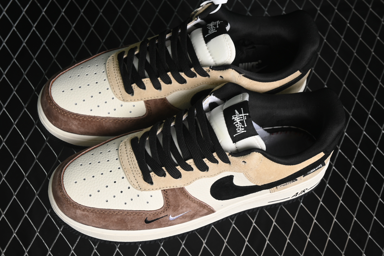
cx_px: 192
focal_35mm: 75
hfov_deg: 27.0
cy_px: 128
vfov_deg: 18.2
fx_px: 800
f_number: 6.3
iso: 160
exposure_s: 1/60
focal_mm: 50
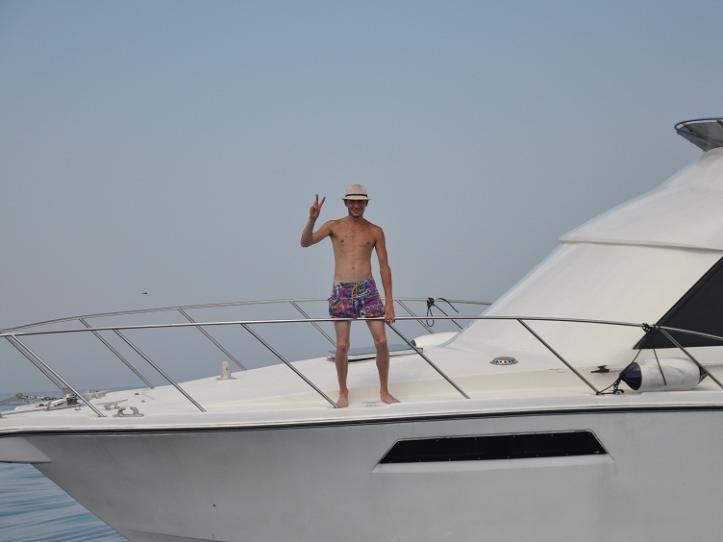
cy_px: 269
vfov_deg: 12.9
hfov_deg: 17.1
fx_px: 2402
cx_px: 383
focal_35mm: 115
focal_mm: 70
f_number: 6.3
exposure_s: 1/640
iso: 400
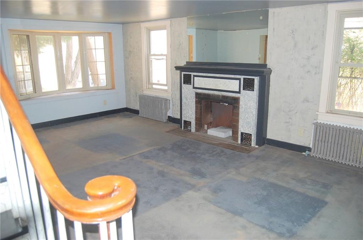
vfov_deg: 47.7
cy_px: 120
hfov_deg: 67.5
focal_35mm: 27
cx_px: 182
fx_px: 272
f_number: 3.5
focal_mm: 18
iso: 400
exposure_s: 1/60
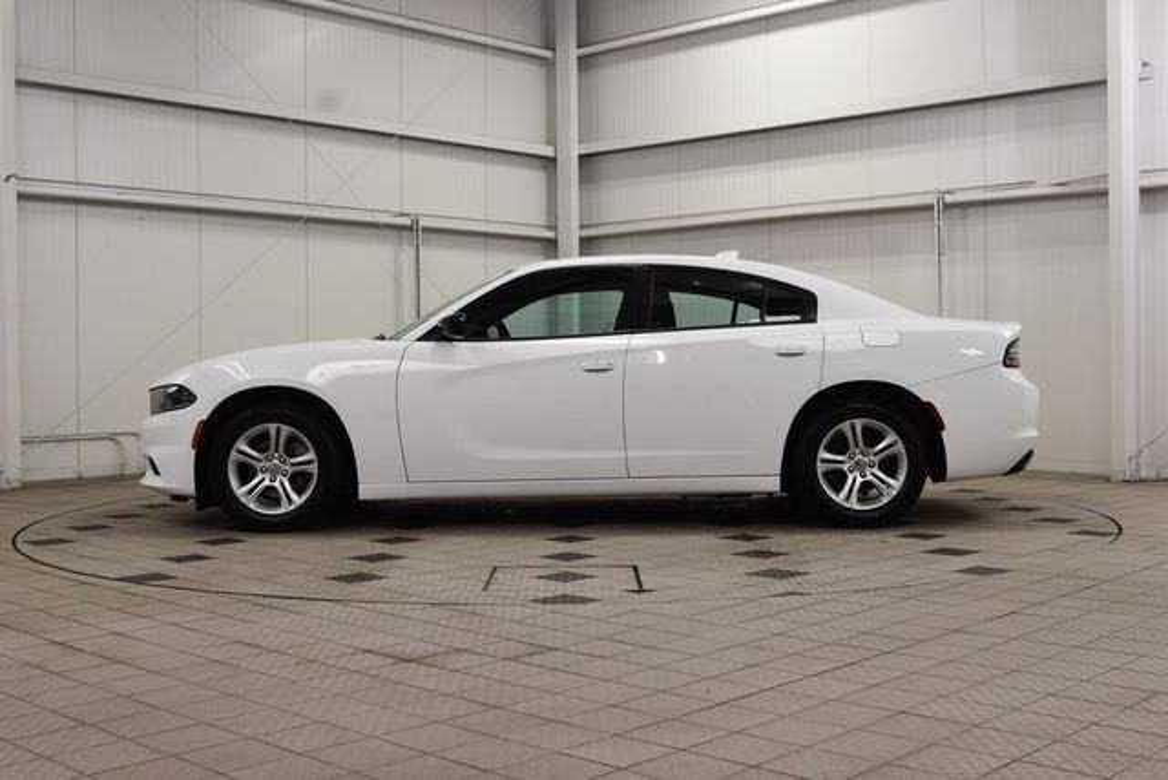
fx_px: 1363
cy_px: 390
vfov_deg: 31.9
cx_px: 584
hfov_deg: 46.4
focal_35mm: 42
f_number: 7.1
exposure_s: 1/40
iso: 400
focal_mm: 28
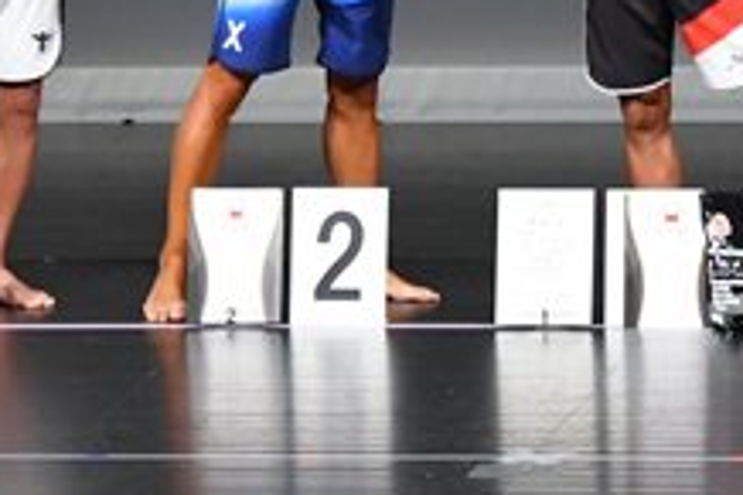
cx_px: 547
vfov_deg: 2.1
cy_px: -218
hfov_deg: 3.1
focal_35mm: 664
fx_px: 13693
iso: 5000
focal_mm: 125
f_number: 5.6
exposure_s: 1/400
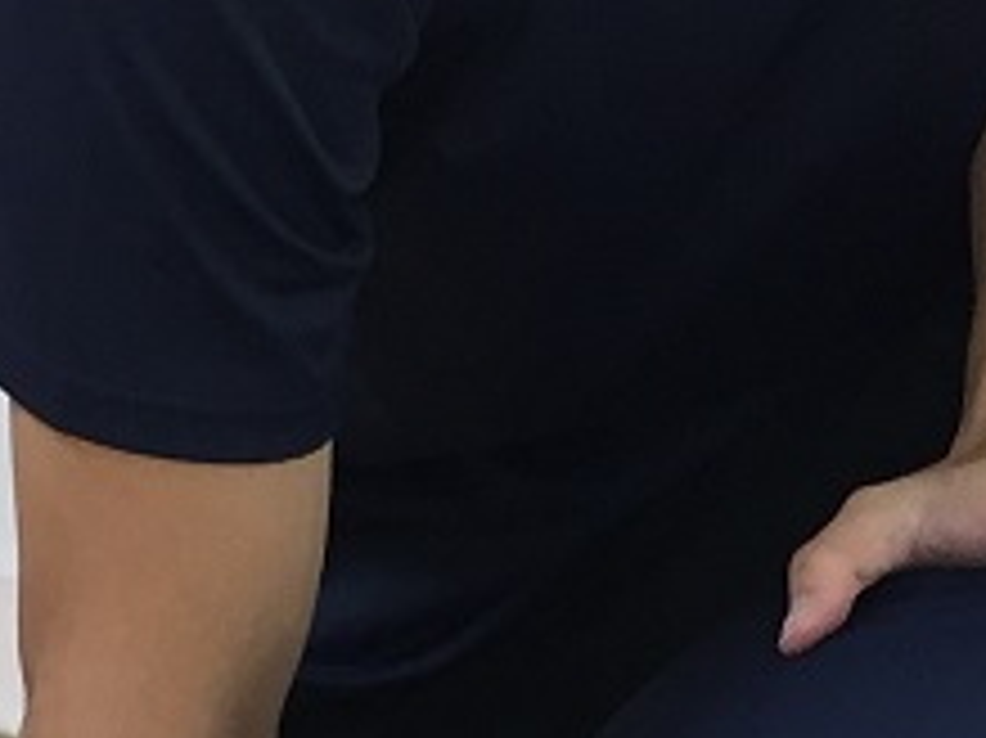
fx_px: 4925
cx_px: 486
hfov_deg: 11.4
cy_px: 1264
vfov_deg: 8.3
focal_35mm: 173
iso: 64
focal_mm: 4.15
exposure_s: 1/30
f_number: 2.2
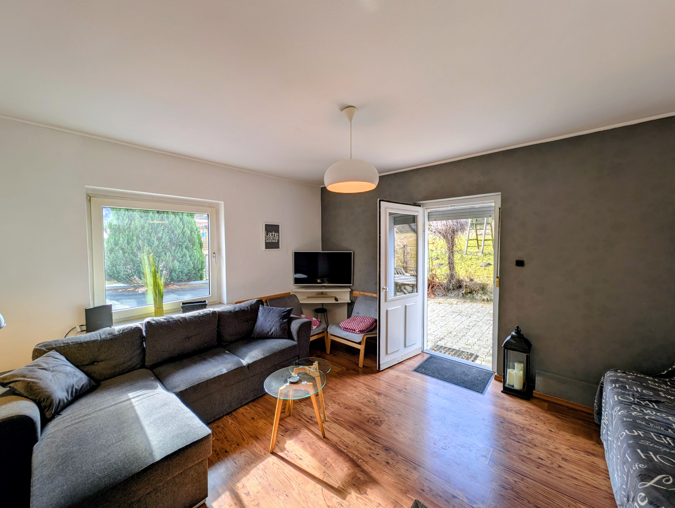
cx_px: 338
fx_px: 234
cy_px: 254
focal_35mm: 12
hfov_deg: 110.5
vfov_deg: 94.6
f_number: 1.95
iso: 42
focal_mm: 2.23
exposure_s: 1/214
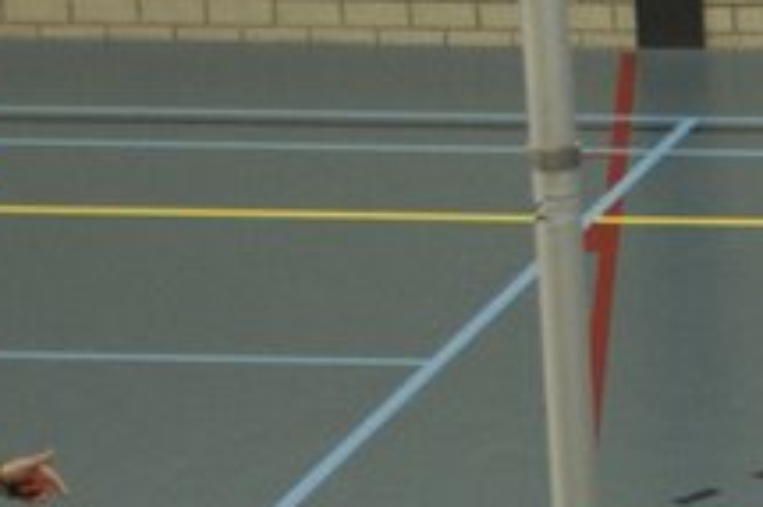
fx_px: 7095
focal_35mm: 335
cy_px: 874
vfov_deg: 4.1
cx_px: 1966
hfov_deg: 5.9
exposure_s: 1/200
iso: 400
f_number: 2.8
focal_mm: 40
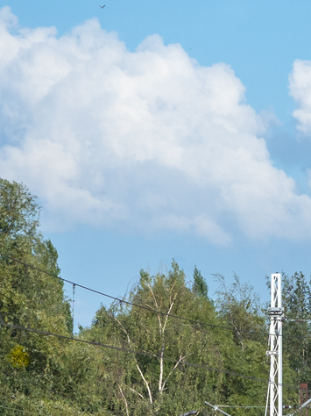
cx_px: 681
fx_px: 4089
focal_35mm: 341
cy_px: 450
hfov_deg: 4.3
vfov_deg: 5.8
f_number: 9
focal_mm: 70
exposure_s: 1/640
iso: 160
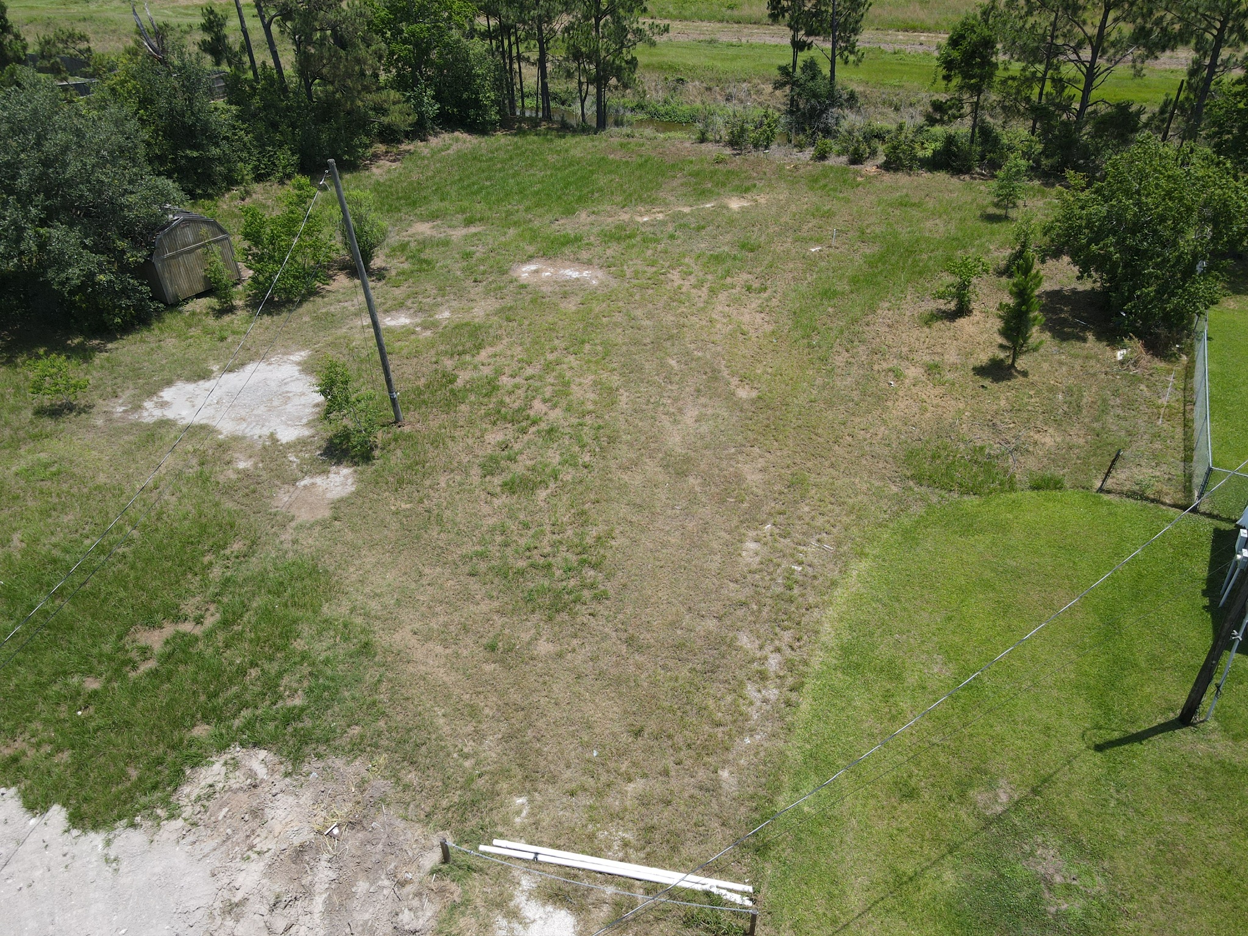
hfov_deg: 71.6
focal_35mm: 24
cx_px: 624
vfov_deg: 56.8
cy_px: 468
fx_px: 865
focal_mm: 4.5
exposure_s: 1/640
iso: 100
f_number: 2.8
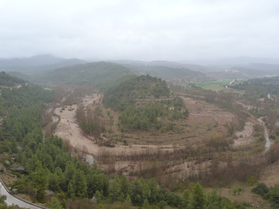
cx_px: 140
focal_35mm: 25
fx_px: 201
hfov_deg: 69.4
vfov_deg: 54.9
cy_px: 104
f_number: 3.2
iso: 125
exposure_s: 1/125
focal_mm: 4.5
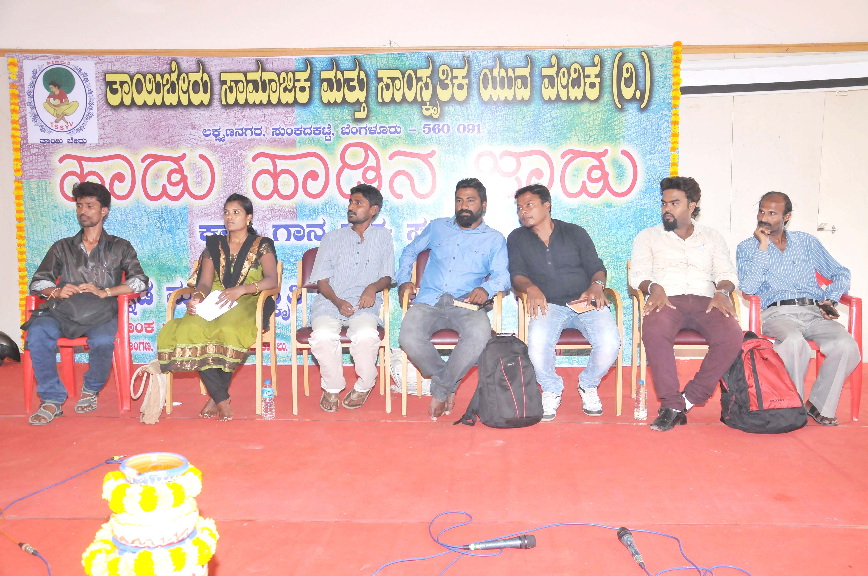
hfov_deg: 57.3
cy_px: 288
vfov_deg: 39.9
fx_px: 795
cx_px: 434
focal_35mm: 33
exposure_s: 1/125
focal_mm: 22
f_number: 5.6
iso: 800
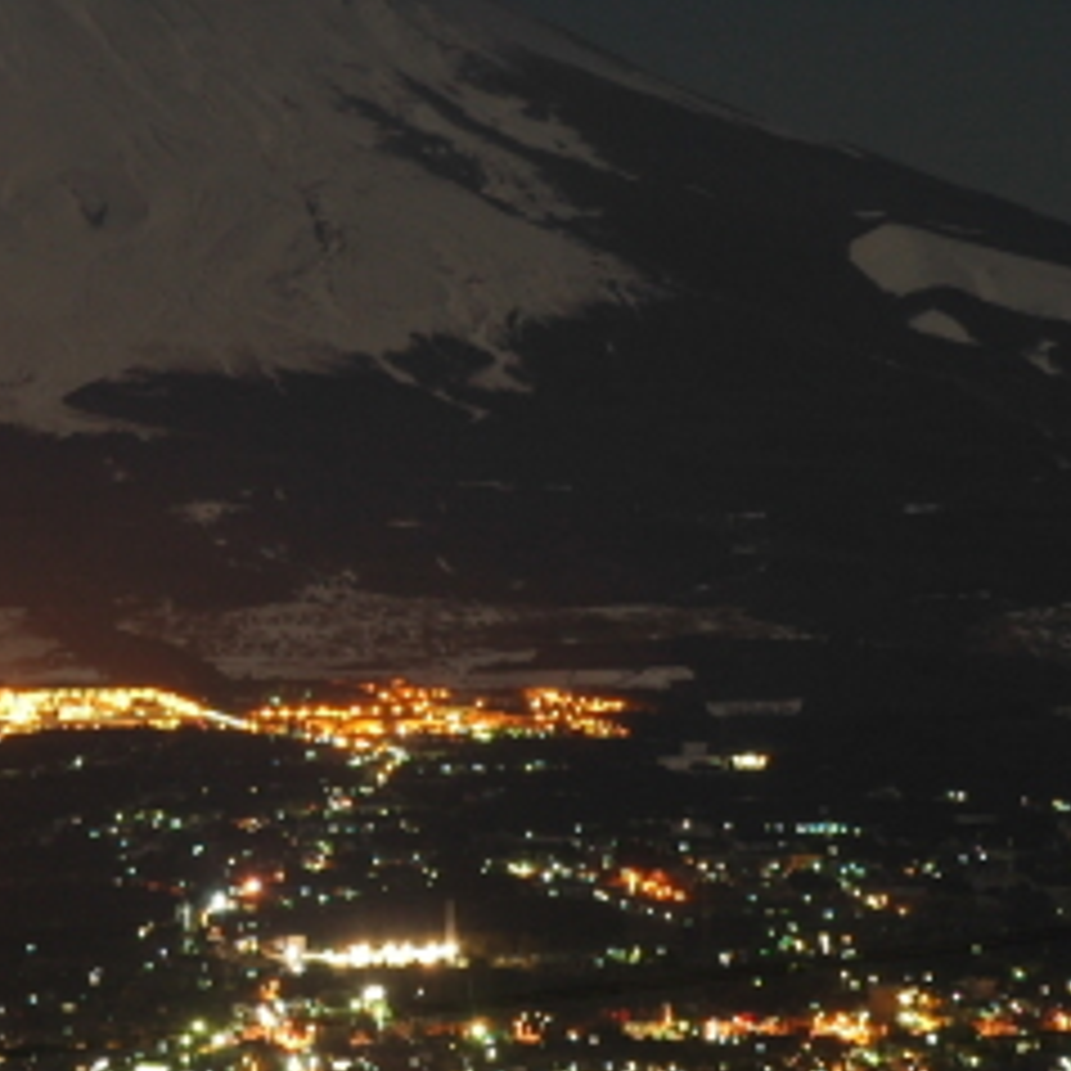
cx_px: 297
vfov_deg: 8.2
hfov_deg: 8.2
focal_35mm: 214
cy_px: 344
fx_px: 7491
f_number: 6.3
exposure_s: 95.1
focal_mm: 50
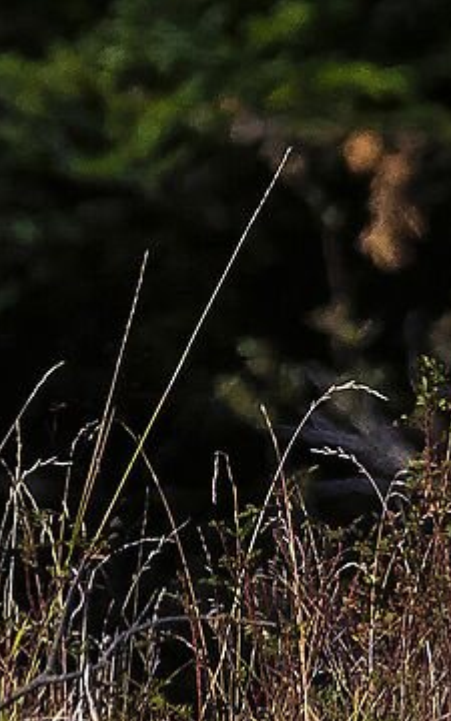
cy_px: -226
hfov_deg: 0.2
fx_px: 110385
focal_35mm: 5613
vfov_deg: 0.4
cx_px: -80
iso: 1000
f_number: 8
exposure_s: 1/4000
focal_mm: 550
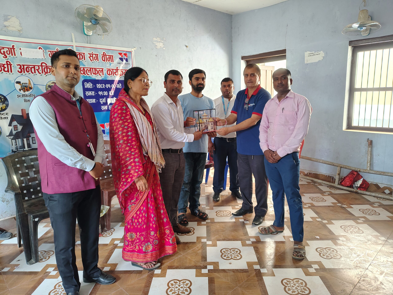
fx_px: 272
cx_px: 196
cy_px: 148
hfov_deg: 71.6
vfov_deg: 56.8
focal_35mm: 24
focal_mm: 5.56
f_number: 1.8
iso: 794
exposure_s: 1/100
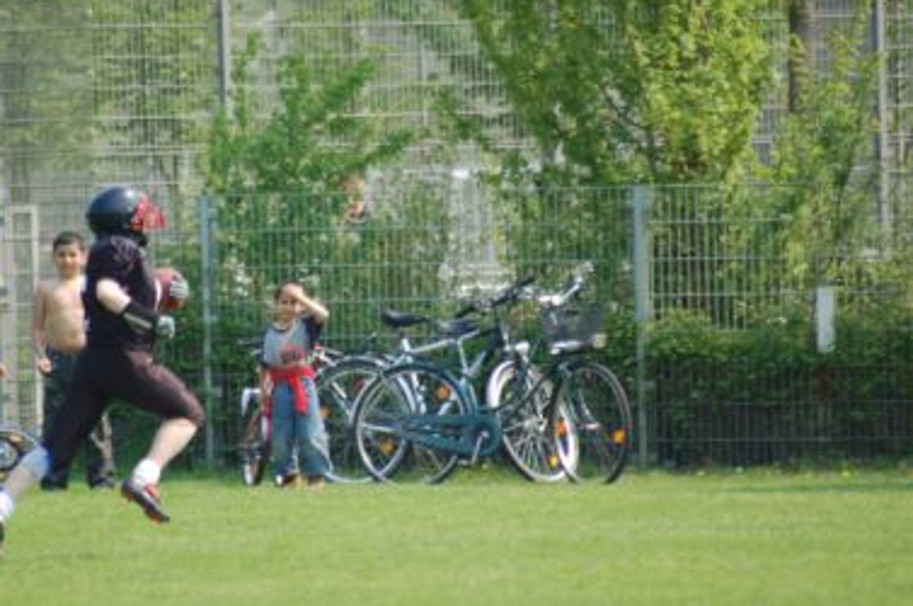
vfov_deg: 2.5
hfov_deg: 3.8
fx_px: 13672
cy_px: 315
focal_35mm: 540
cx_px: 369
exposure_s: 1/800
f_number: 5.6
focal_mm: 300
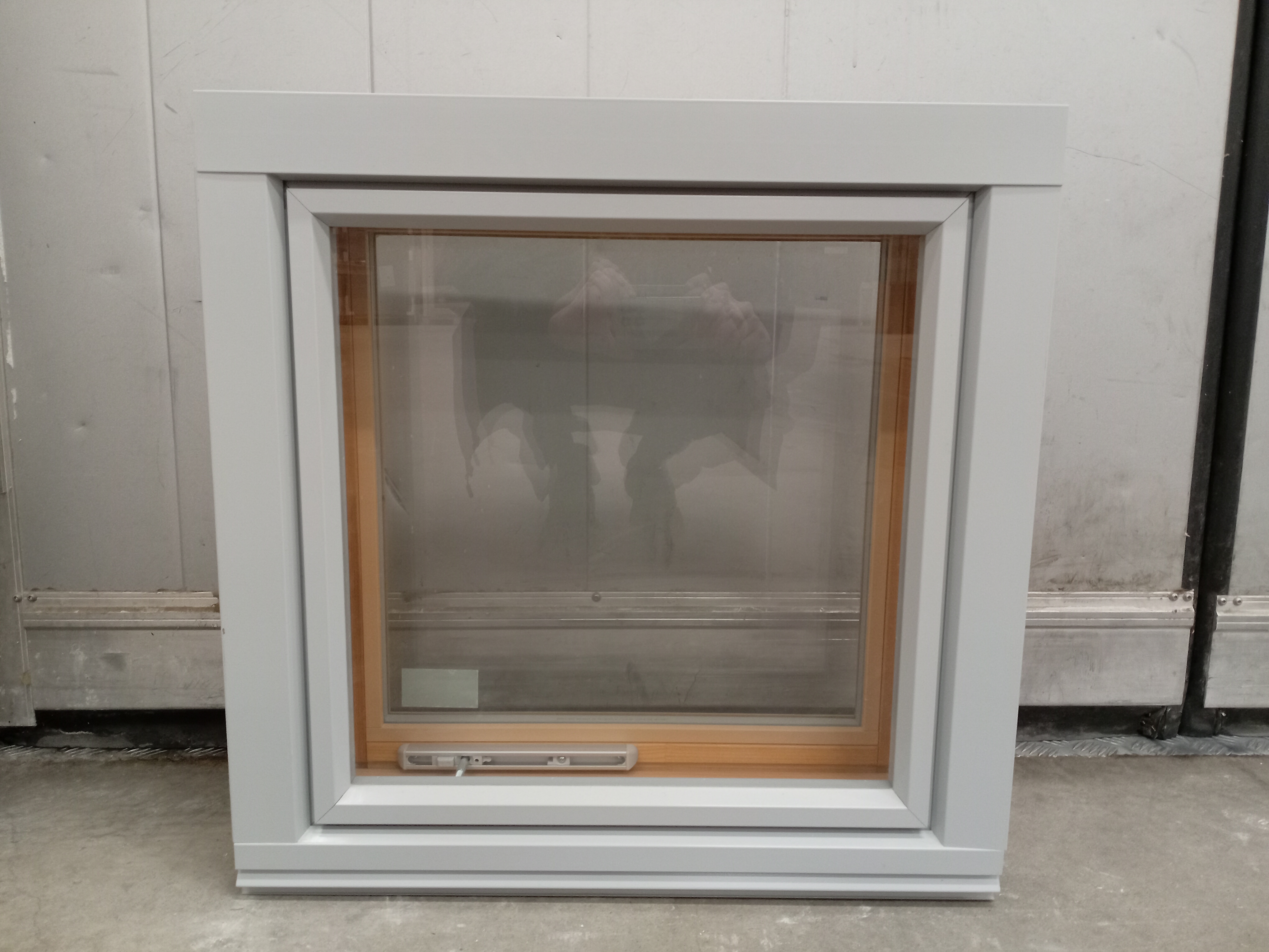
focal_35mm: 27
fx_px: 990
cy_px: 476
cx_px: 634
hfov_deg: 65.3
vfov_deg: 51.4
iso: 1122
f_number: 1.8
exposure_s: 1/20
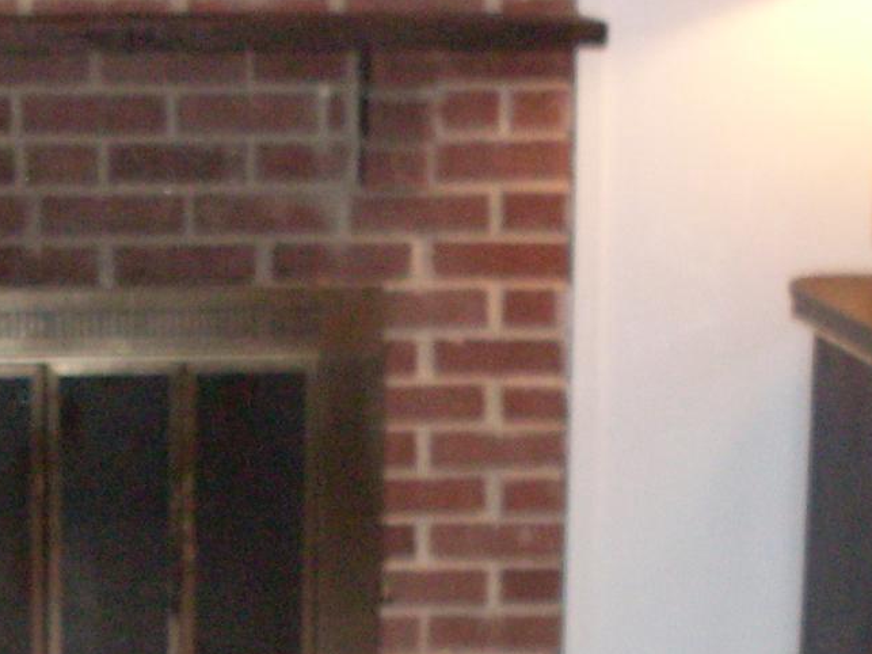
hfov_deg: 16.1
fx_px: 3048
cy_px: 474
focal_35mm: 121
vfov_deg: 12.2
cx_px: 80
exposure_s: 1/45
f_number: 2.8
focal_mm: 6.3
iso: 200
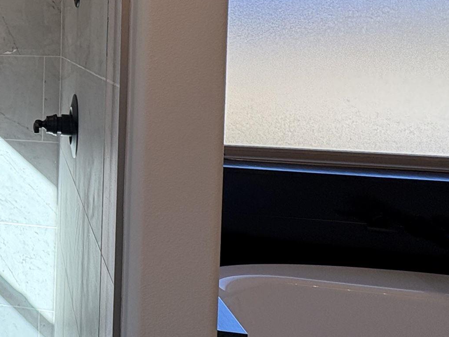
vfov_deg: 33.0
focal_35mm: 42
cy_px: 51
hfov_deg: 34.1
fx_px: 545
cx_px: -115
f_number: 2.2
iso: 64
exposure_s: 1/134
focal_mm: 2.22
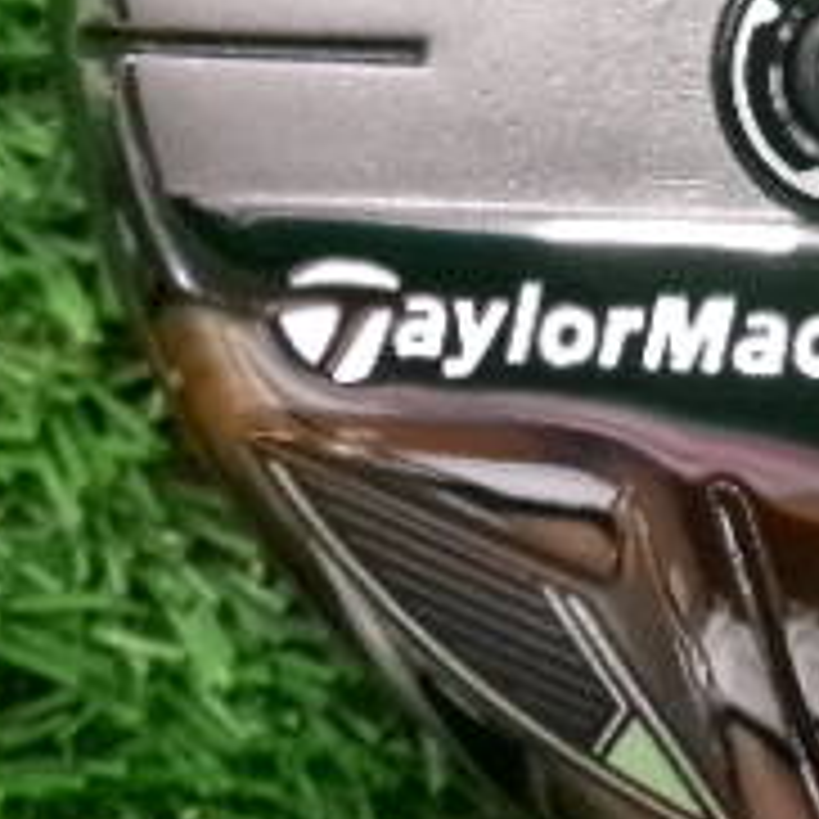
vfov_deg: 19.6
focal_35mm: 87
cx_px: 940
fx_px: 2329
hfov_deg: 19.0
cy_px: 90
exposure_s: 1/34
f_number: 3.9
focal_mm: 5.1
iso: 800
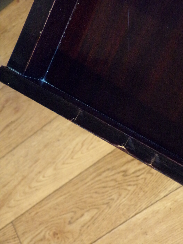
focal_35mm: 86
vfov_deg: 22.8
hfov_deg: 17.2
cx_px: 92
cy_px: 122
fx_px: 606
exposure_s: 1/15
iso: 800
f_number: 4
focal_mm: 15.4
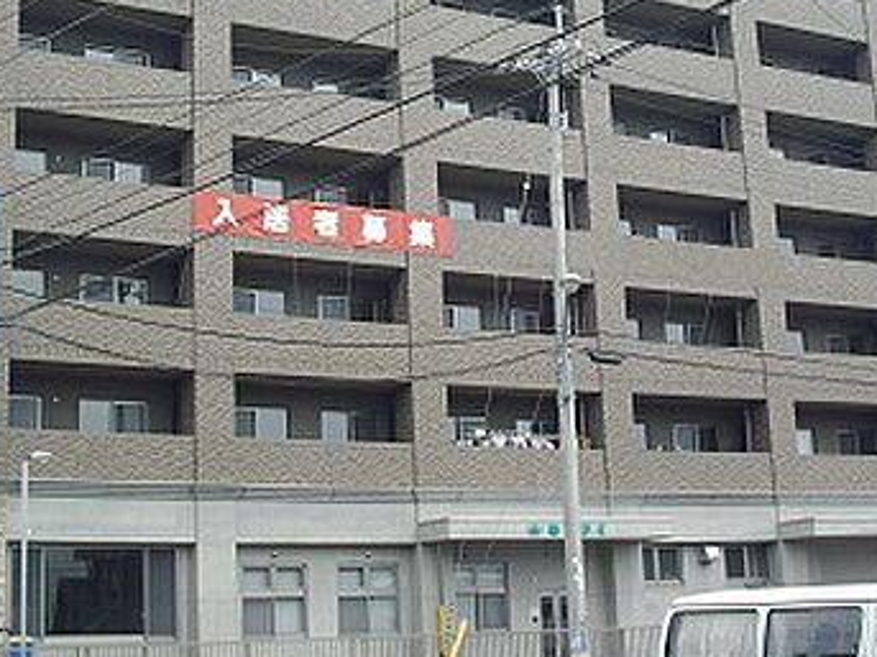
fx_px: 1748
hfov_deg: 28.2
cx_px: 437
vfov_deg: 20.9
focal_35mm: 69
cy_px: 95
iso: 80
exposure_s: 1/160
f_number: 5.6
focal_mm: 6.2
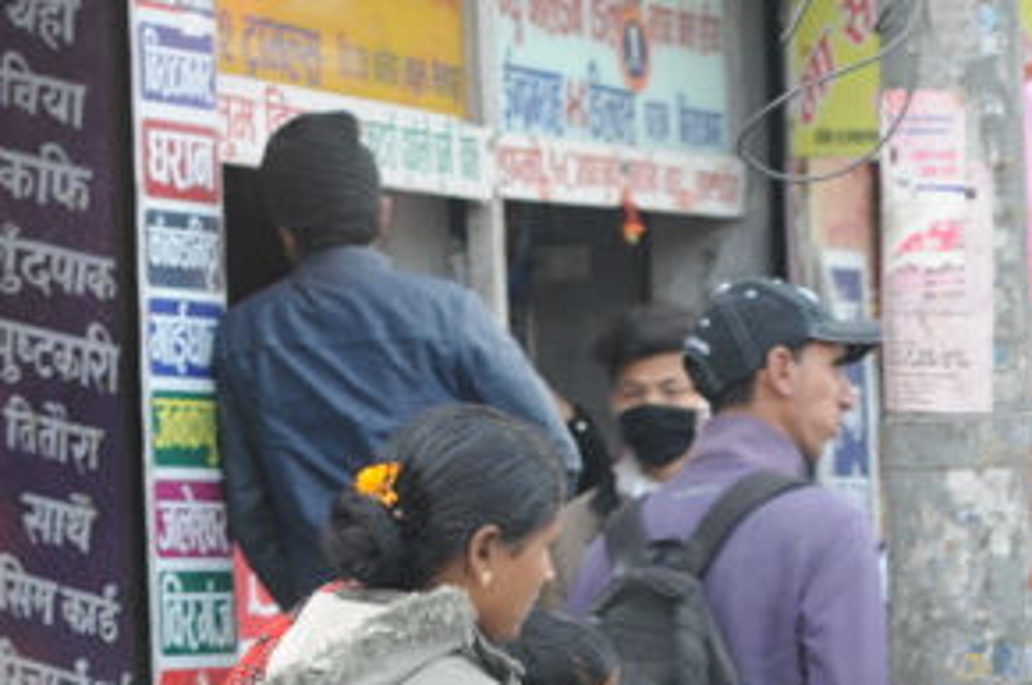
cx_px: -85
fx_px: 5288
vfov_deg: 7.4
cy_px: 440
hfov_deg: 11.0
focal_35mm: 185
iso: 200
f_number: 4
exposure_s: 1/60
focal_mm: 35
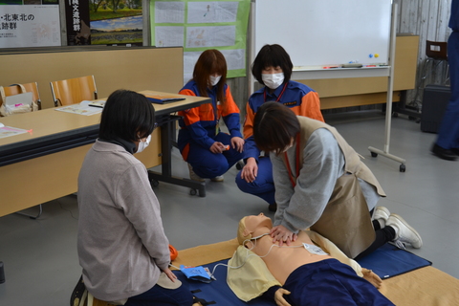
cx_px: 230
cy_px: 153
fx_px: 612
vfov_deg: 28.1
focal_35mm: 48
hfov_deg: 41.1
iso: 400
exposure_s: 1/30
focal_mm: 32
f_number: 4.8
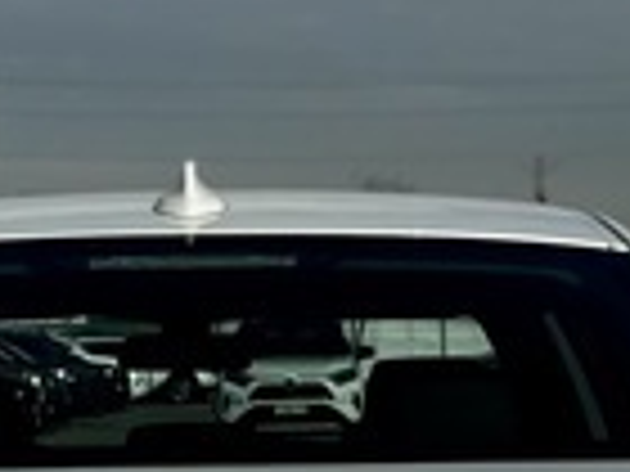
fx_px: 2712
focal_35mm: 149
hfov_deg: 13.2
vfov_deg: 9.7
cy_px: 643
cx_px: 198
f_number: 1.6
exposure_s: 1/13889
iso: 50
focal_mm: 5.96
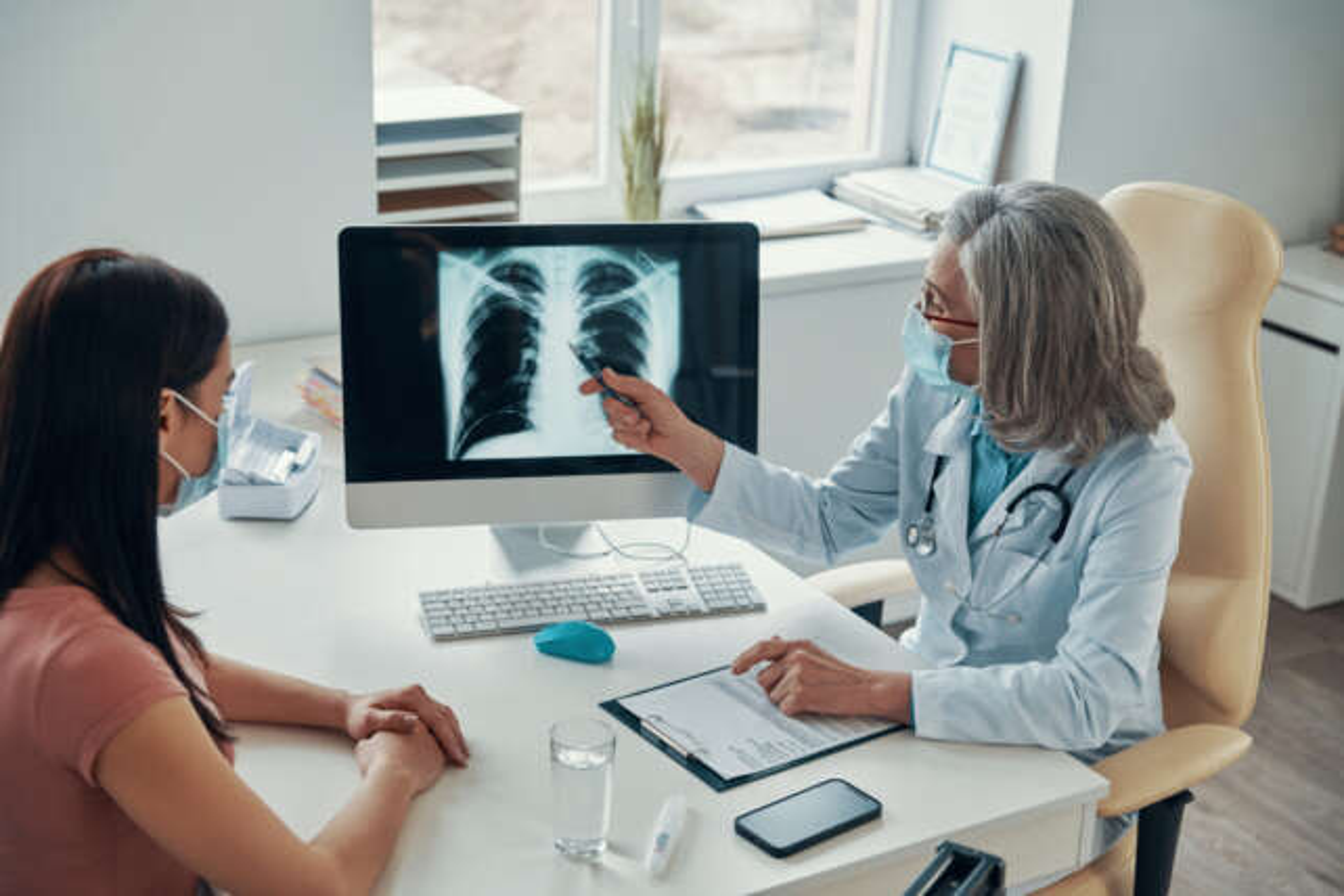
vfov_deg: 27.0
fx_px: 1867
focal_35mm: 50
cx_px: 672
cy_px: 448
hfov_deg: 39.6
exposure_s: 1/125
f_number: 3.5
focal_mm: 50
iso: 640
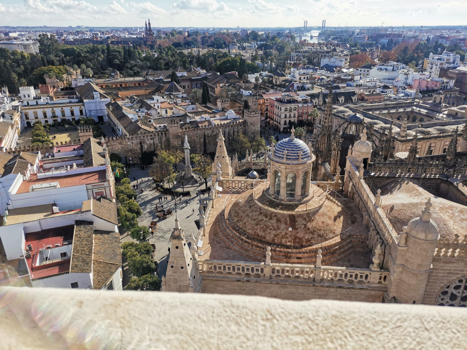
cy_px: 175
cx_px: 234
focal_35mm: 26
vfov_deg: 53.1
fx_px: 351
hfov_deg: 67.3
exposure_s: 1/2959
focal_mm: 4.75
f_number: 1.8
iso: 50
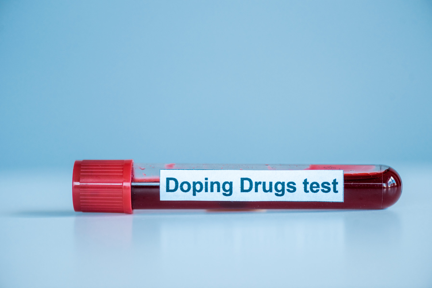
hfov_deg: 19.4
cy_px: 144
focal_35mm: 105
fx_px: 1260
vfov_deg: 13.1
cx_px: 216
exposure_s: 1/200
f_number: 4
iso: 500
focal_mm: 105
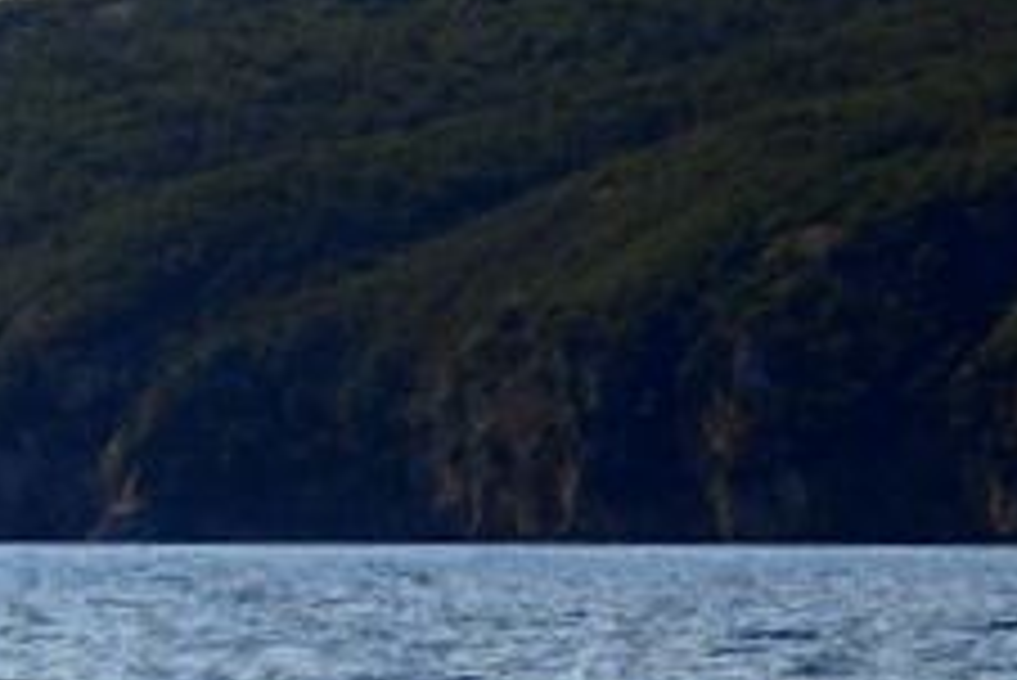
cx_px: -22
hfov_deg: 3.7
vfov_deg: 2.5
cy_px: 221
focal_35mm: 557
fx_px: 15738
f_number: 11
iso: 400
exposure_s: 1/500
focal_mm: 105
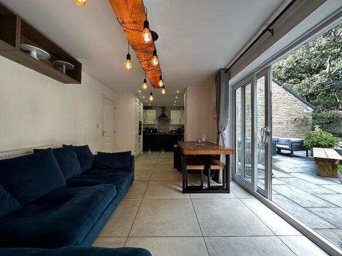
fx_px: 138
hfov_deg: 102.1
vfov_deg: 85.7
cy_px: 128
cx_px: 171
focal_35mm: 14
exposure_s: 1/100
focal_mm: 2.22
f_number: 2.2
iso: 125
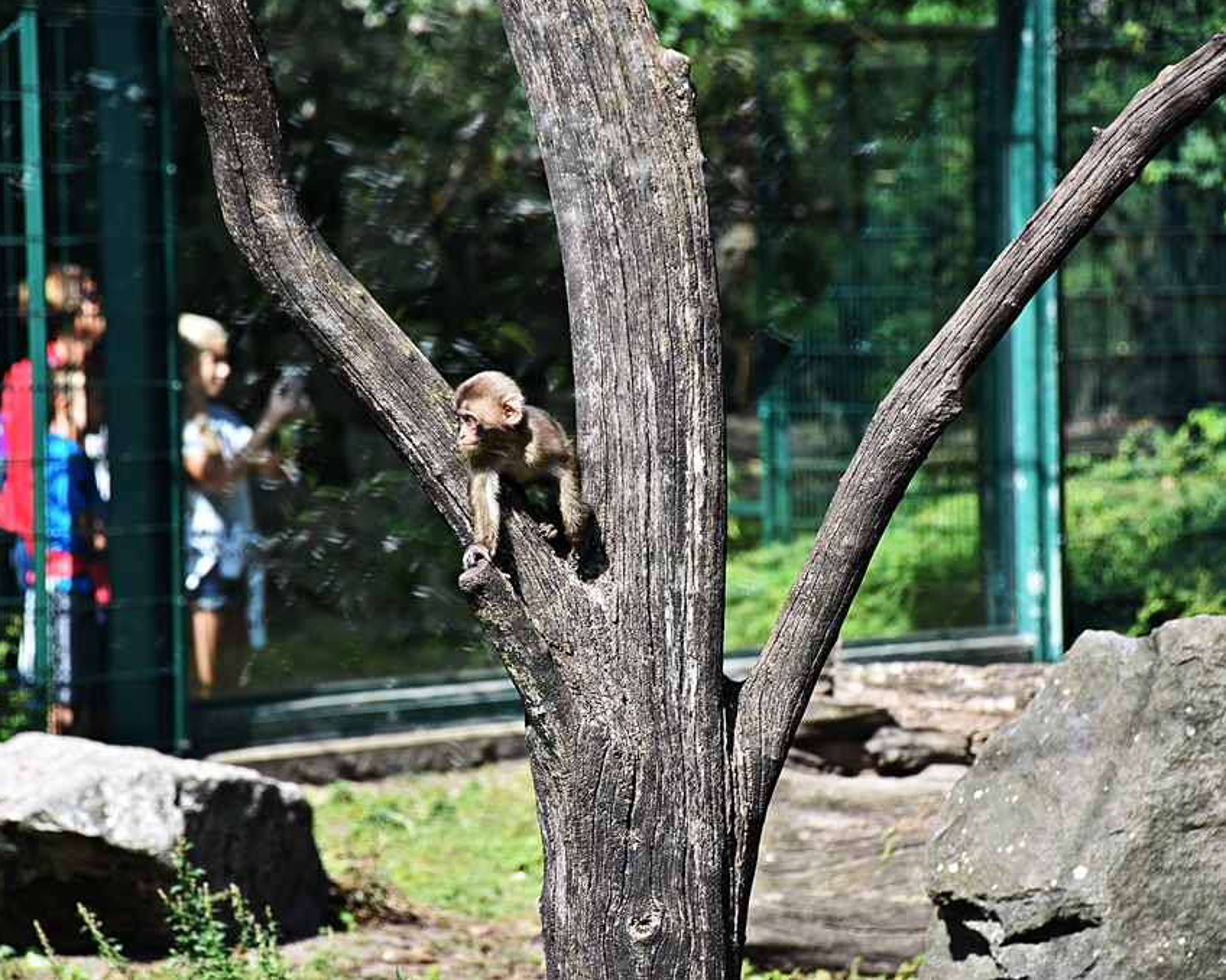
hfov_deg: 8.1
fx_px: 8634
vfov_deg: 6.5
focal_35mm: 238
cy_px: 488
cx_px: 571
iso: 360
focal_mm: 140
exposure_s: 1/500
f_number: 5.6
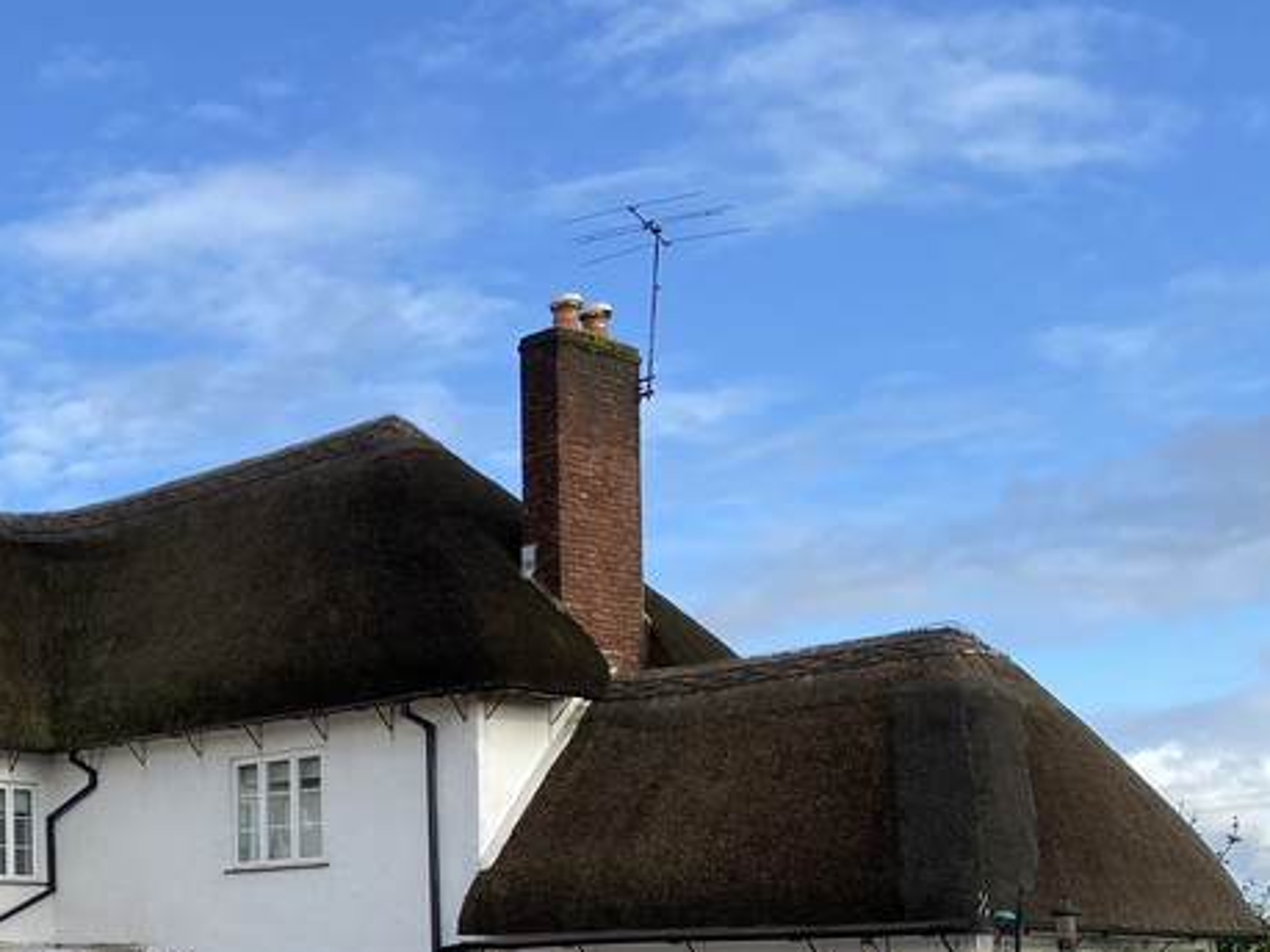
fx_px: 2127
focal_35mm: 58
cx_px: -113
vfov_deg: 24.3
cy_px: 902
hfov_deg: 30.0
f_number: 1.8
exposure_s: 1/1565
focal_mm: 4.25
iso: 32
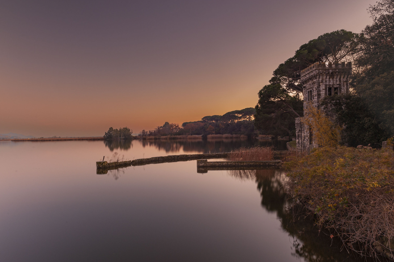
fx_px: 262
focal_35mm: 24
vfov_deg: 53.1
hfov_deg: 73.8
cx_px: 197
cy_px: 131
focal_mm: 24
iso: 200
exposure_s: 145
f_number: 11
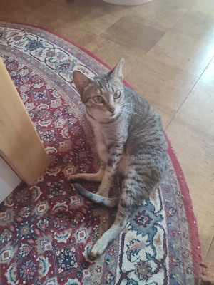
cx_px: 107
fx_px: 206
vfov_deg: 69.4
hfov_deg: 54.9
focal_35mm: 25
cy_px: 142
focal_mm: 6.04
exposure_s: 1/20
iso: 358
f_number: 1.9
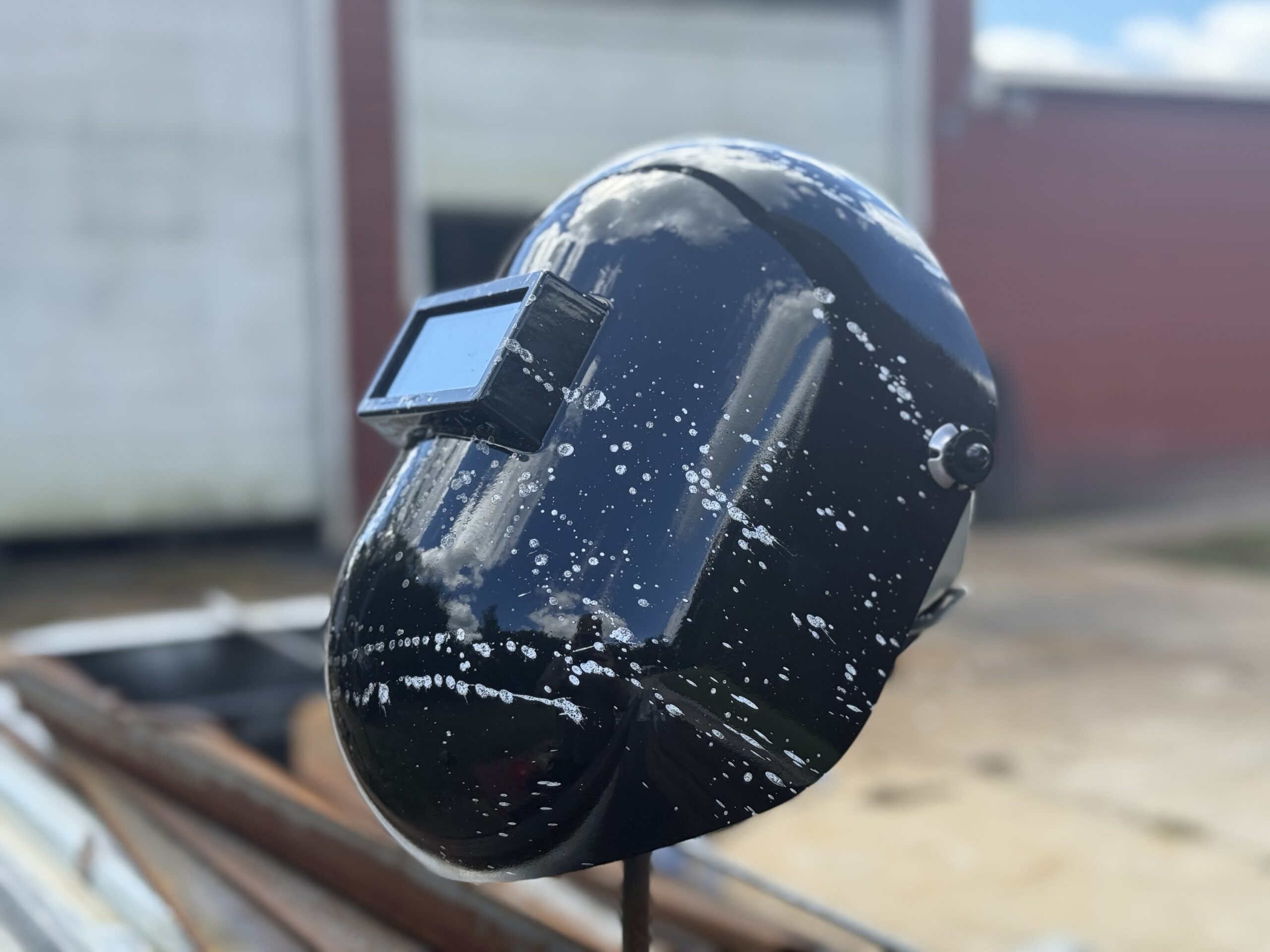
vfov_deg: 30.3
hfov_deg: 39.7
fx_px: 1761
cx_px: 635
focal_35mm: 48
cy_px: 476
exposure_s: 1/1013
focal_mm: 6.76
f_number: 1.78
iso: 64
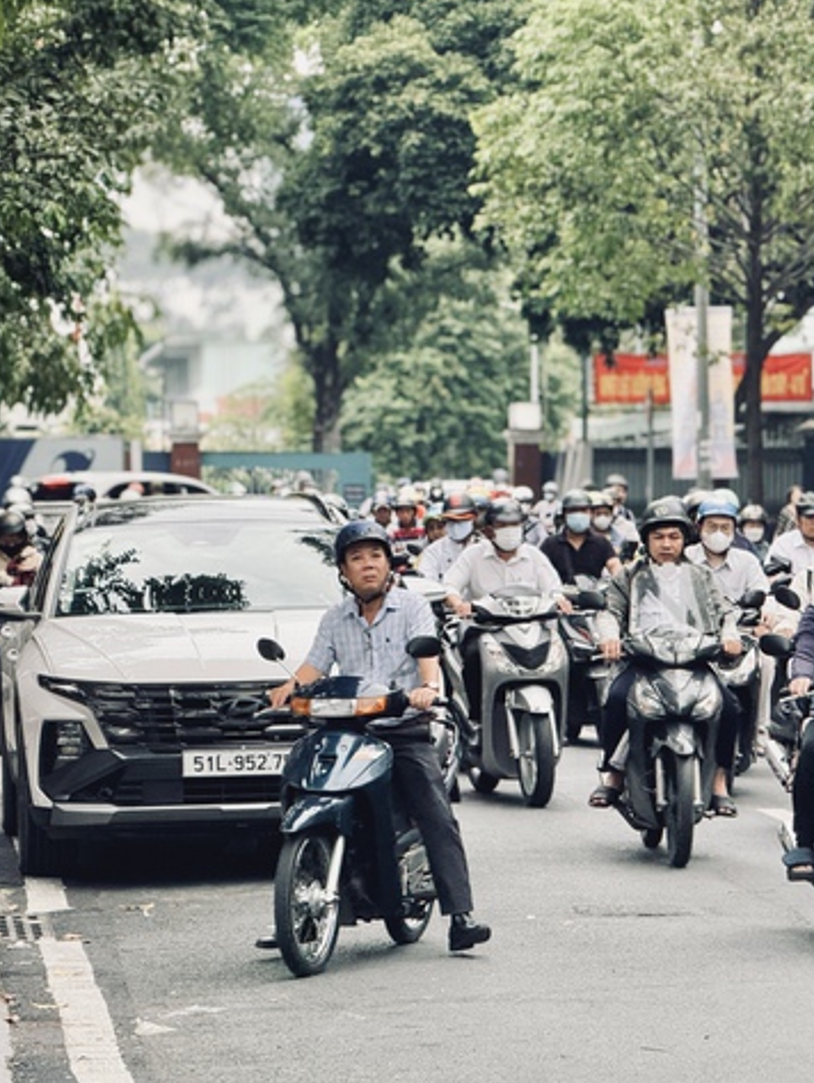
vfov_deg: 12.2
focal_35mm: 162
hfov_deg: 9.1
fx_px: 5075
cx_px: 720
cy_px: 537
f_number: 2.8
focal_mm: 15.66
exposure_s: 1/99
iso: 160
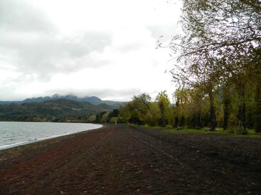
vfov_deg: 54.9
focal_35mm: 25
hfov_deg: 69.4
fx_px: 188
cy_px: 98
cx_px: 130
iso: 80
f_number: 3.1
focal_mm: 4.5
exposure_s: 1/250
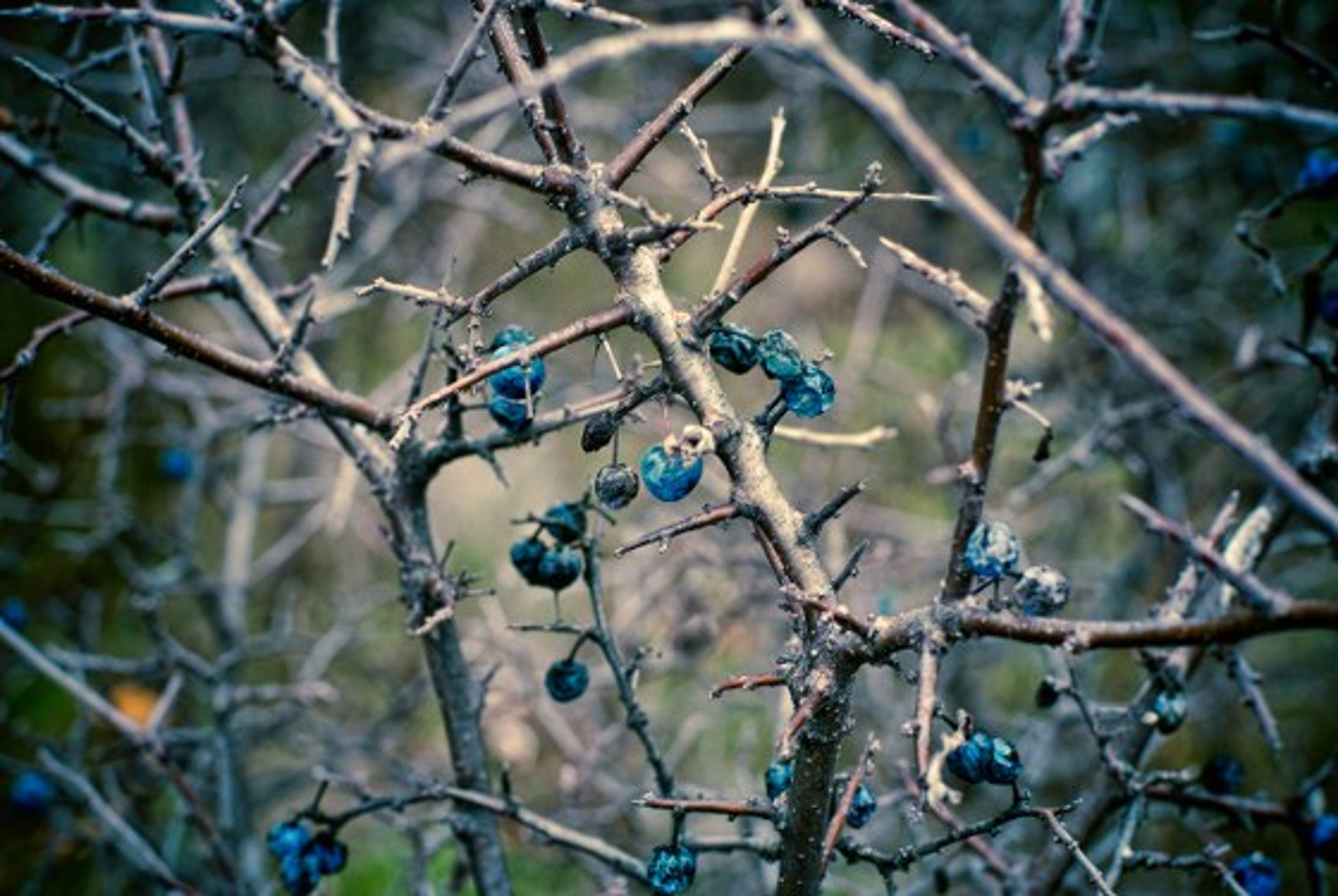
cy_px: 448
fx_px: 2791
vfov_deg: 18.2
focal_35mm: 75
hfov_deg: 27.0
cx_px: 669
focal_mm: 50
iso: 100
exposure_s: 1/80
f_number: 5.6
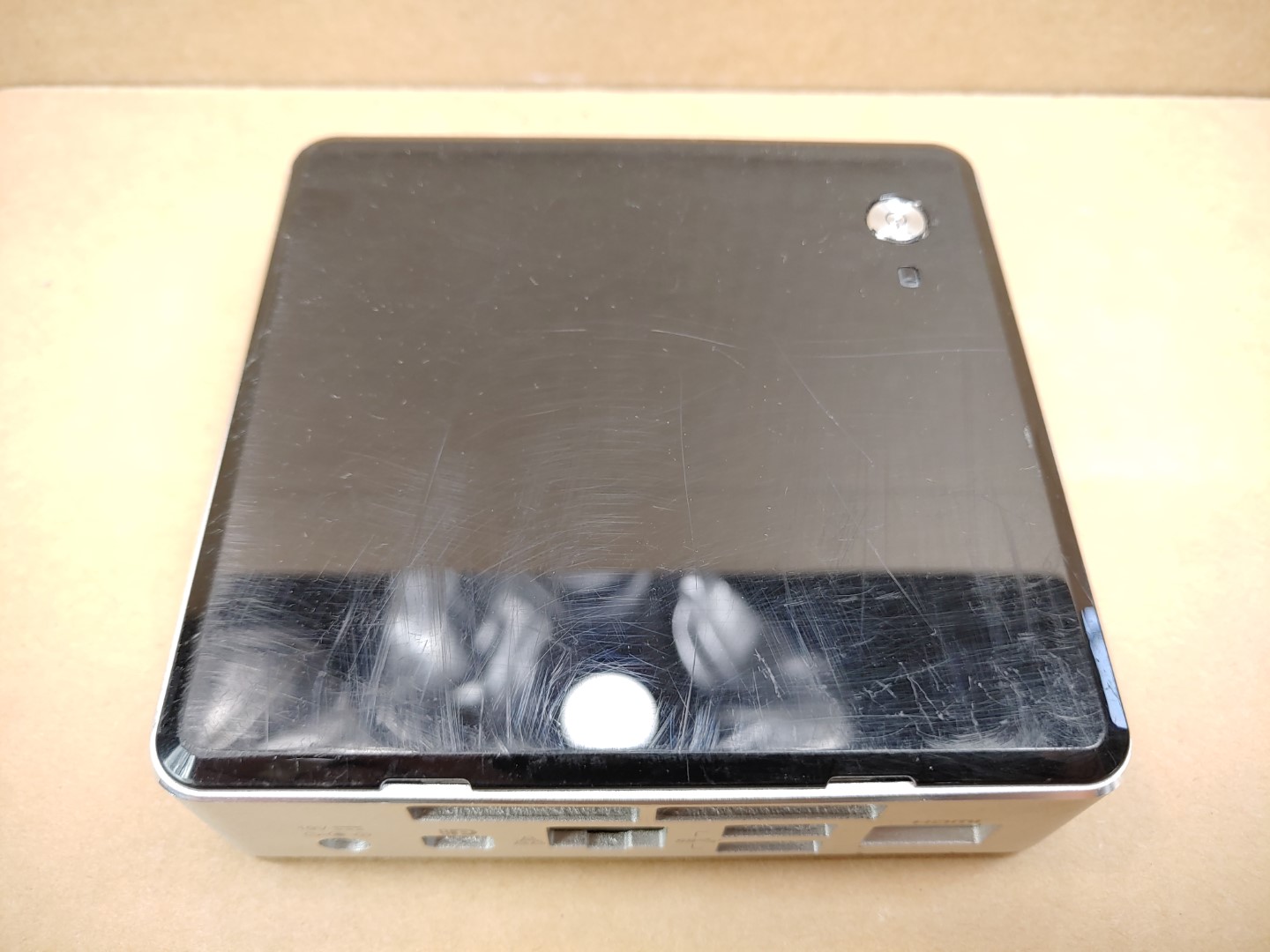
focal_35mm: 26
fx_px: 954
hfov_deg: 67.3
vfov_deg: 53.1
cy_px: 476
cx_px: 635
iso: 50
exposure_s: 1/60
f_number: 1.8
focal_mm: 4.36
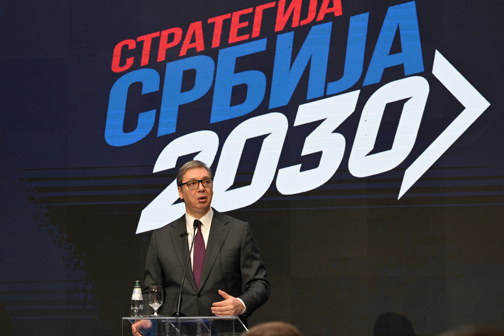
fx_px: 1708
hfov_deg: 16.8
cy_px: 168
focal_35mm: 122
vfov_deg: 11.2
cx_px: 252
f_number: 8
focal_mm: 122
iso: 3200
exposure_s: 1/160
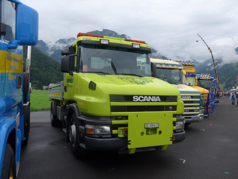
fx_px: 199
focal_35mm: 29
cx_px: 119
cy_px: 90
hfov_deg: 61.7
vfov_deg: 48.2
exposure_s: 1/640
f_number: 2.8
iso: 80
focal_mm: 6
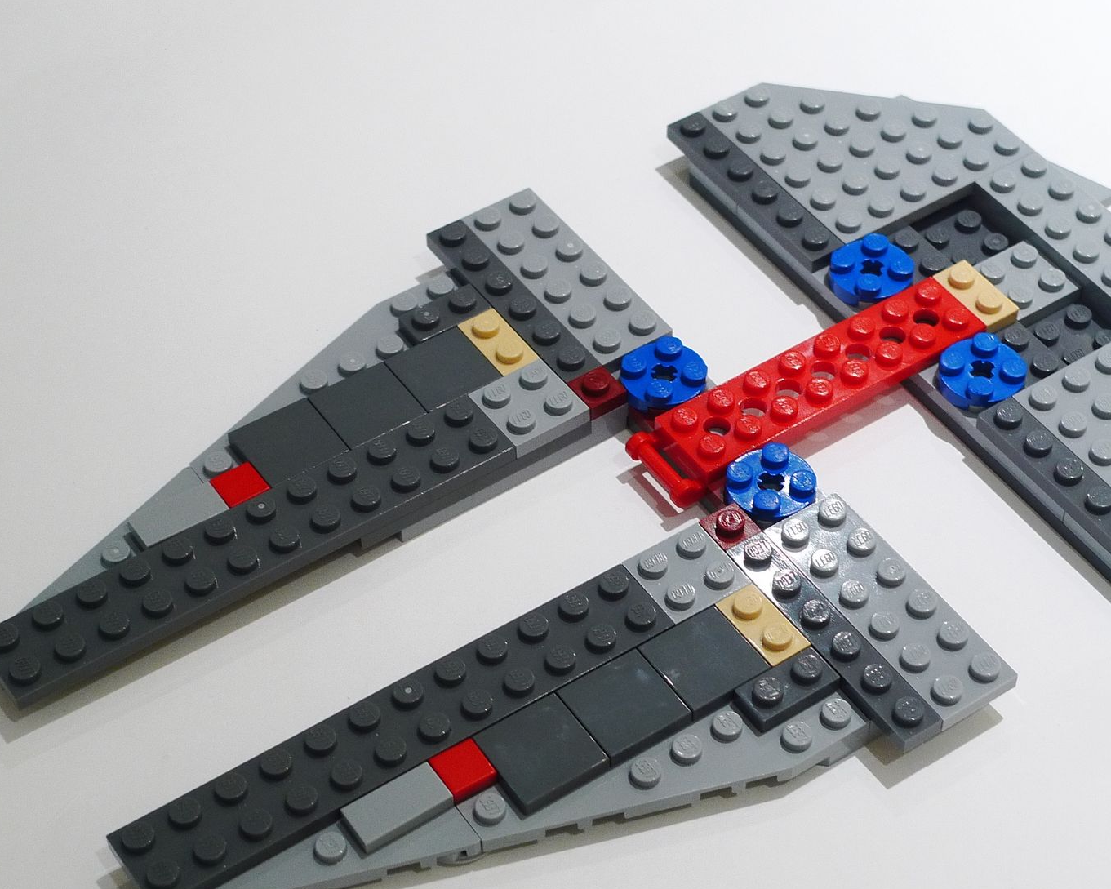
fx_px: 2236
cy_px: 530
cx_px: 629
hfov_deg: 27.9
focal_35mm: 68
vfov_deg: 22.5
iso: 200
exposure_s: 1/15
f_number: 3.2
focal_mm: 11.1
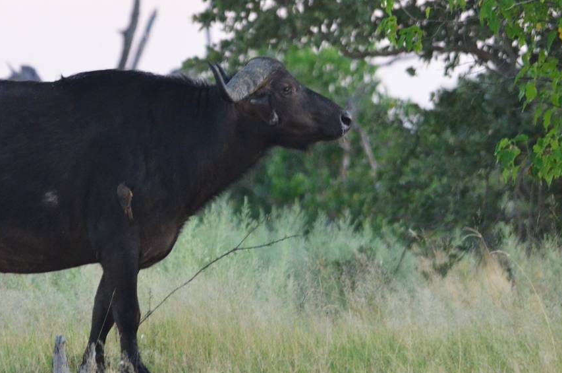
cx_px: 155
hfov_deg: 1.9
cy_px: 144
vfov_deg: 1.3
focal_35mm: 1069
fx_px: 16654
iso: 2500
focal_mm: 380
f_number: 6.3
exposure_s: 1/200
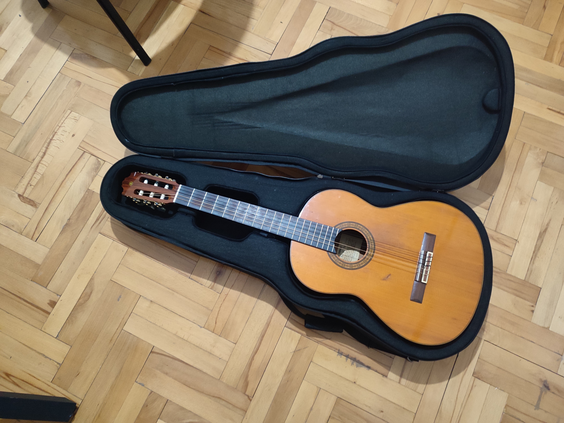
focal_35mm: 24
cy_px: 212
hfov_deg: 71.6
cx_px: 282
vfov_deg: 56.8
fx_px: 391
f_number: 1.89
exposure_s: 1/17
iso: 2334
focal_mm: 5.89
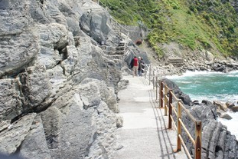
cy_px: 42
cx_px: 148
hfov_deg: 48.1
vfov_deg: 32.8
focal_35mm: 40
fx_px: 264
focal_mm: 18
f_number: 11
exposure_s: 1/250
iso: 400
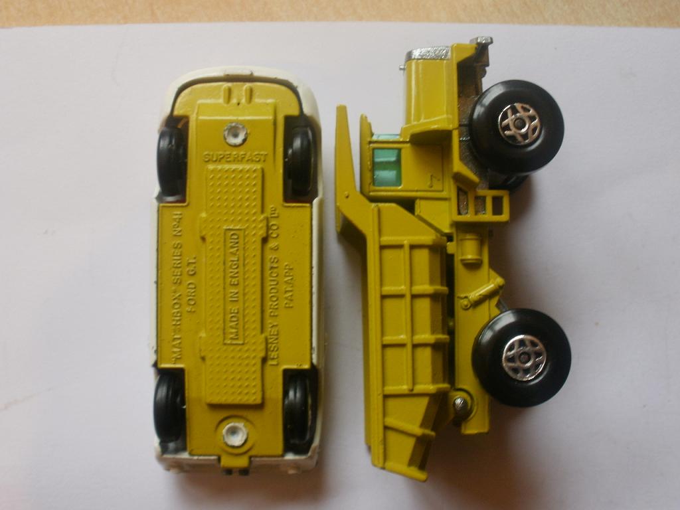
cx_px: 340
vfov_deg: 32.9
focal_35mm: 44
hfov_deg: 42.9
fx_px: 864
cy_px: 255
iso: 125
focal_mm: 7.7
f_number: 4
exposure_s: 1/8
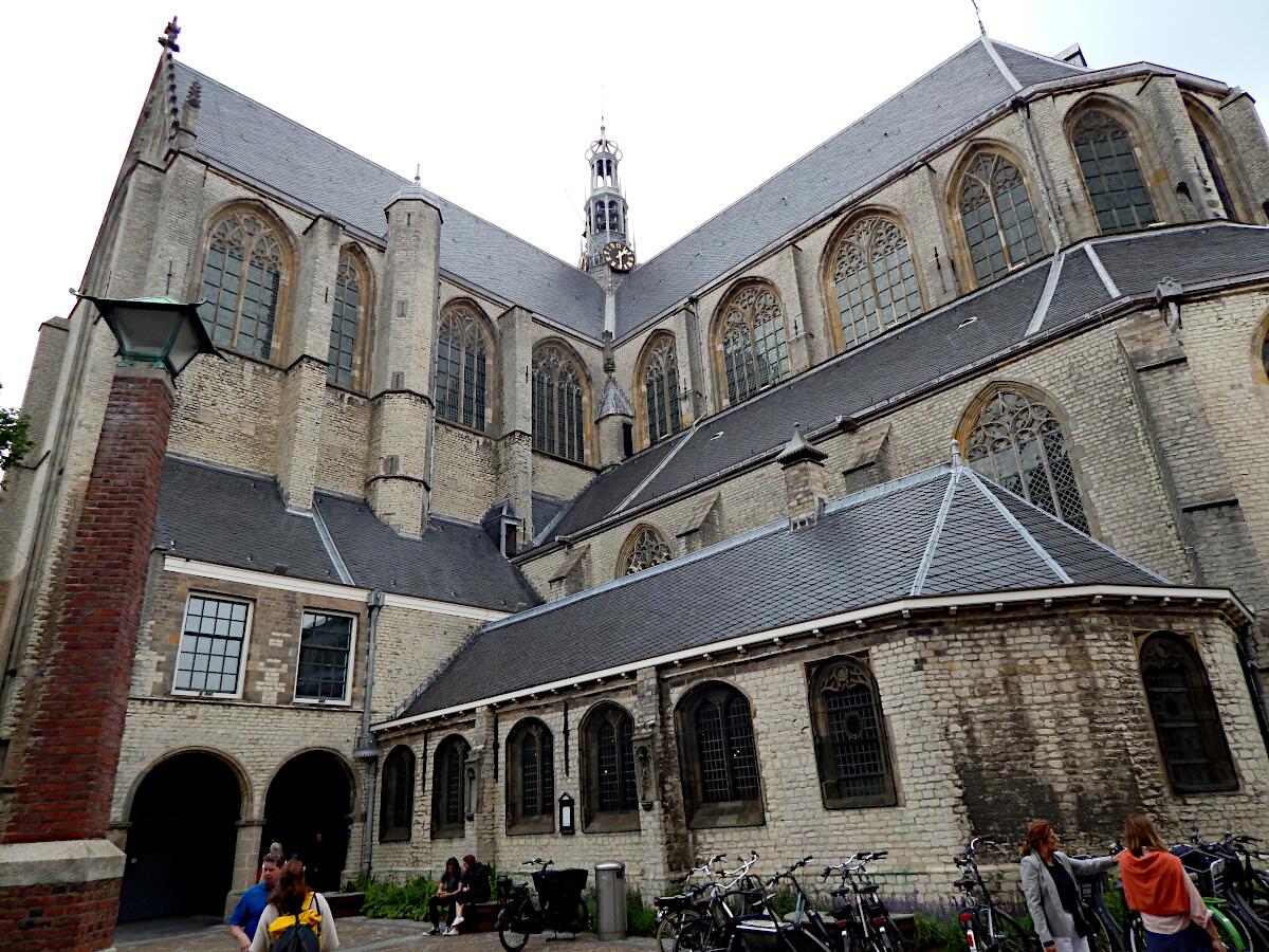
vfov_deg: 58.9
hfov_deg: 73.9
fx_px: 843
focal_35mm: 23
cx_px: 634
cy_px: 476
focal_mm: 4
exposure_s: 1/800
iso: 125
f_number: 3
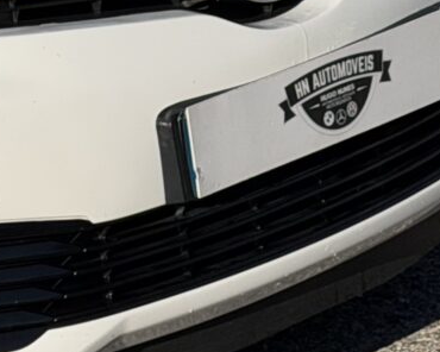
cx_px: -494
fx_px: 3164
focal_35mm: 243
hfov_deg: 7.6
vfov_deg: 6.4
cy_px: 122
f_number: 1.78
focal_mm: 6.76
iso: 80
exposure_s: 1/13333
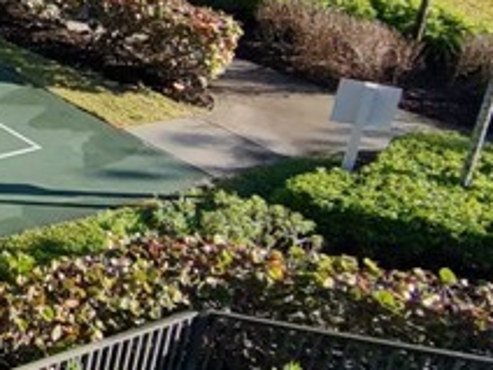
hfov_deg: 16.8
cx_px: -533
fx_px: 1168
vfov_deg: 17.4
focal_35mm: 82
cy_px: -28
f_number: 2.8
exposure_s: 1/556
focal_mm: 17
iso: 100
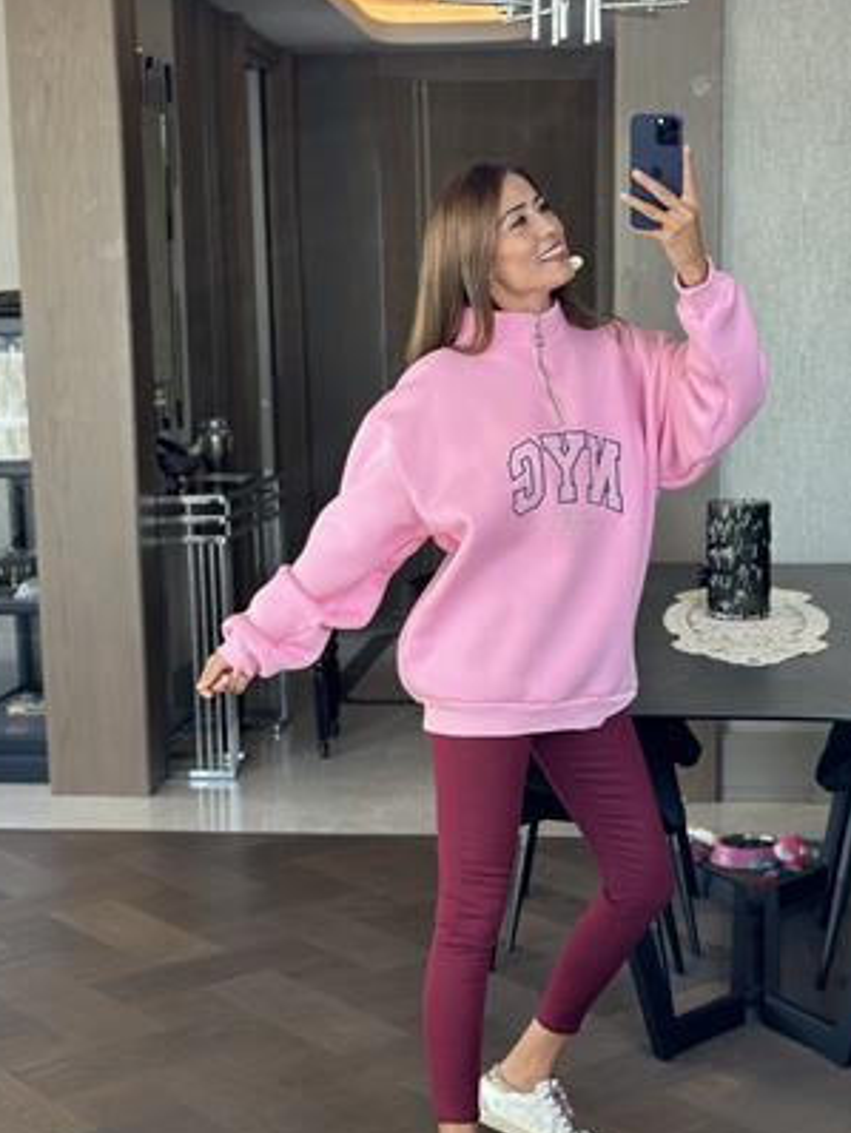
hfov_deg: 24.0
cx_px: 501
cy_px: 686
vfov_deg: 31.6
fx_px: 1997
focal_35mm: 61
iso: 125
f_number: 1.78
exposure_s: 1/69
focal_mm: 6.86
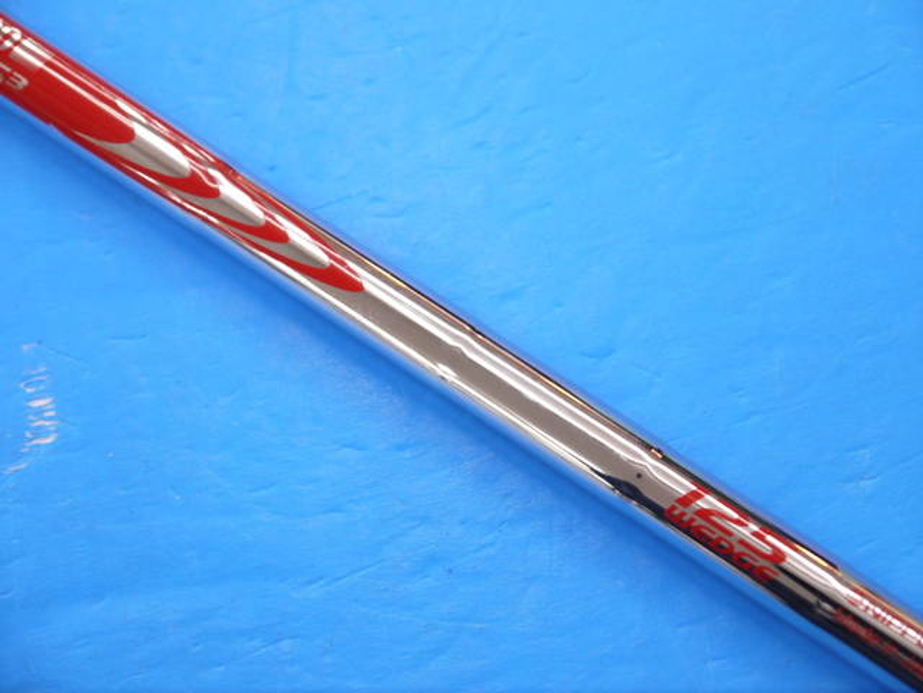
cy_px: 346
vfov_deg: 17.6
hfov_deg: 23.3
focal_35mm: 84
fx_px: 2240
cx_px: 462
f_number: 5.6
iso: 640
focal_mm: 42
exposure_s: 1/80
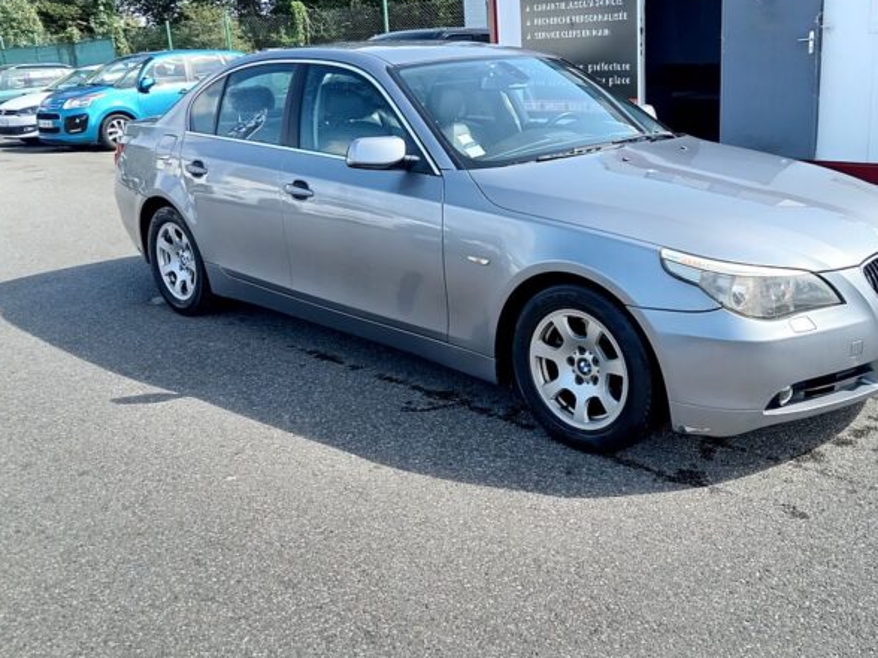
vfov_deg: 41.8
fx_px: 862
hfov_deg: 53.5
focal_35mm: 34
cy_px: 306
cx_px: 532
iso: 102
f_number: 1.8
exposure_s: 1/166
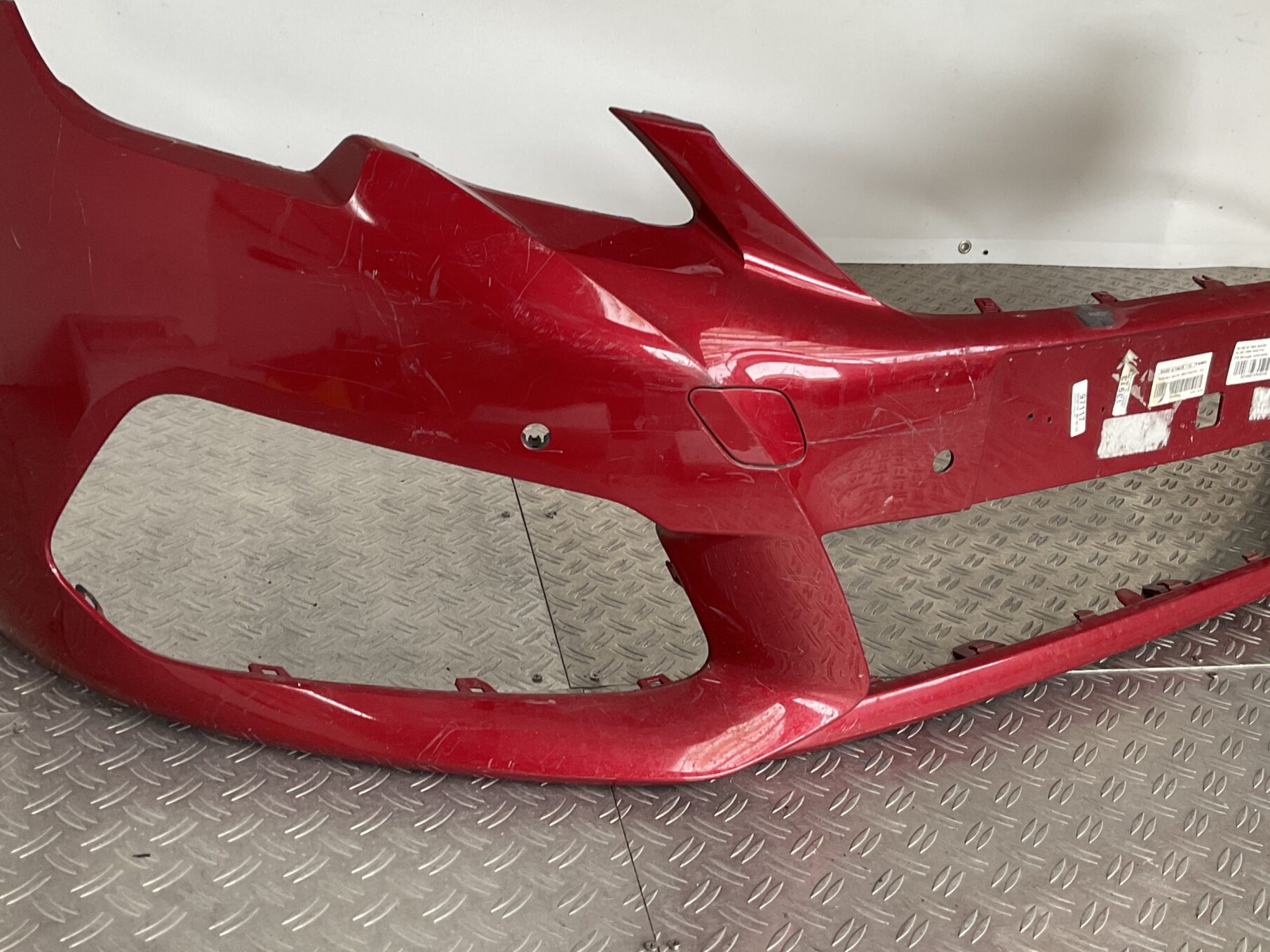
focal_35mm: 41
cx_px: 645
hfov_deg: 45.8
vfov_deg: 34.9
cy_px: 350
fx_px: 1504
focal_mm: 3
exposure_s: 1/60
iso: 40
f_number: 1.8
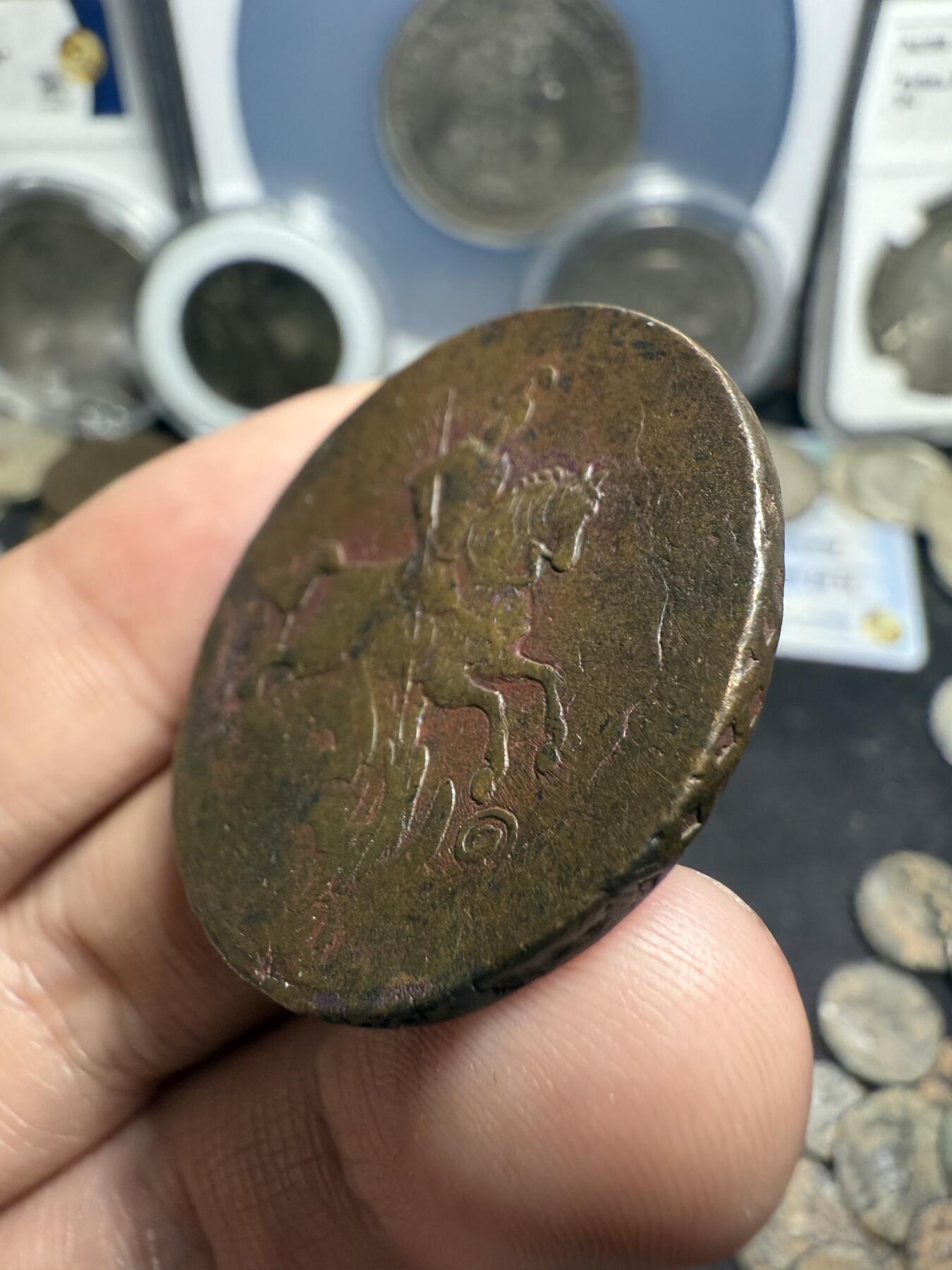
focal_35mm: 24
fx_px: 880
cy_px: 635
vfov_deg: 71.6
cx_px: 476
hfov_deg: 56.8
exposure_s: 1/99
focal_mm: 2.22
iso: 200
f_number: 2.2
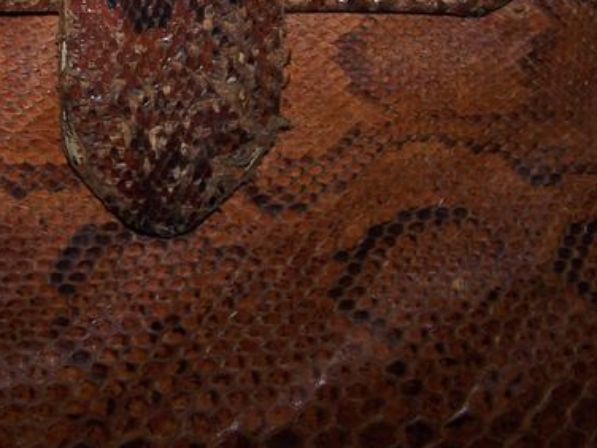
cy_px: 5
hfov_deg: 19.3
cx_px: 130
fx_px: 1742
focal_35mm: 101
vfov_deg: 14.4
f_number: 2.8
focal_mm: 6.3
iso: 80
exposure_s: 1/60
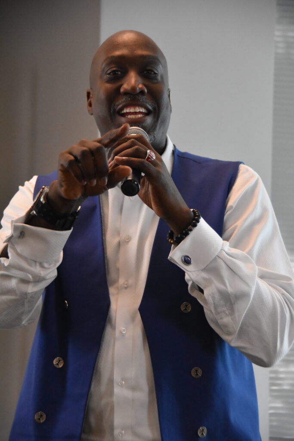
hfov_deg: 9.9
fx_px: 1690
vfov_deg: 14.9
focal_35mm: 138
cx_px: 147
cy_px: 220
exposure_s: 1/250
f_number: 5.6
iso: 4000
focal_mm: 92
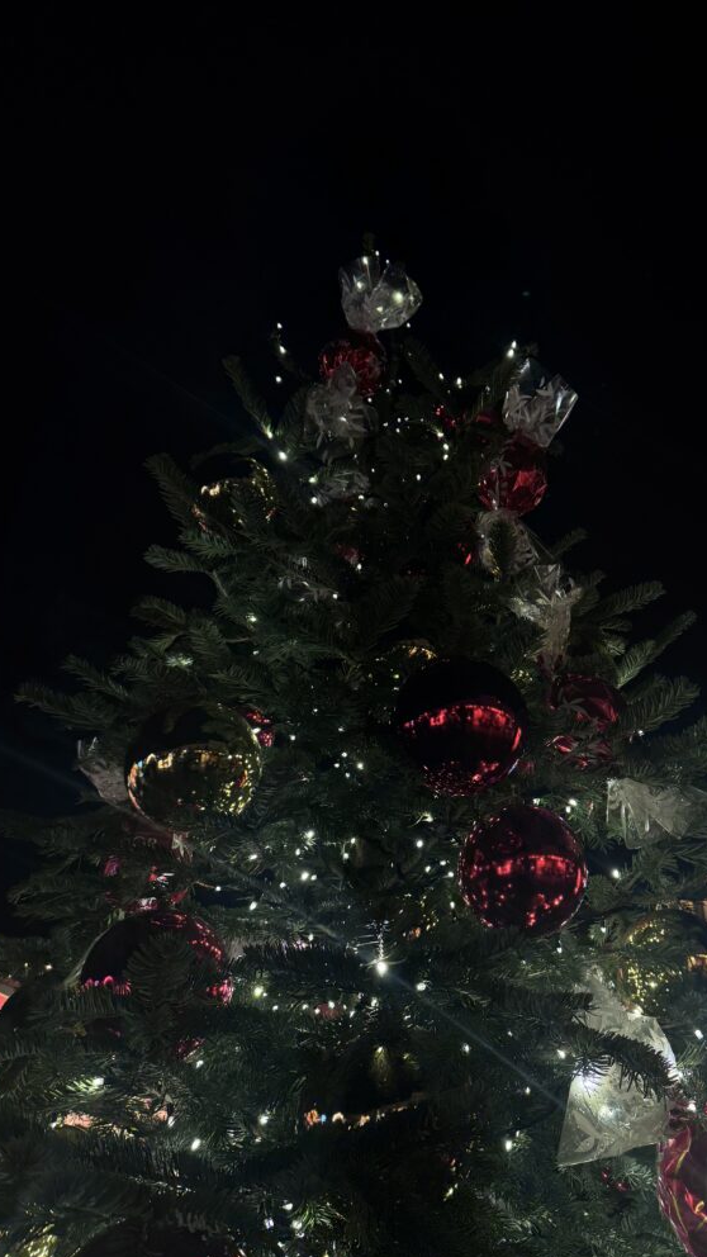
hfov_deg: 42.5
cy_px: 625
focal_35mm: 27
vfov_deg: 69.9
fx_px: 900
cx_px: 450
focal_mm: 6.76
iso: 160
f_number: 1.78
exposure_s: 1/100
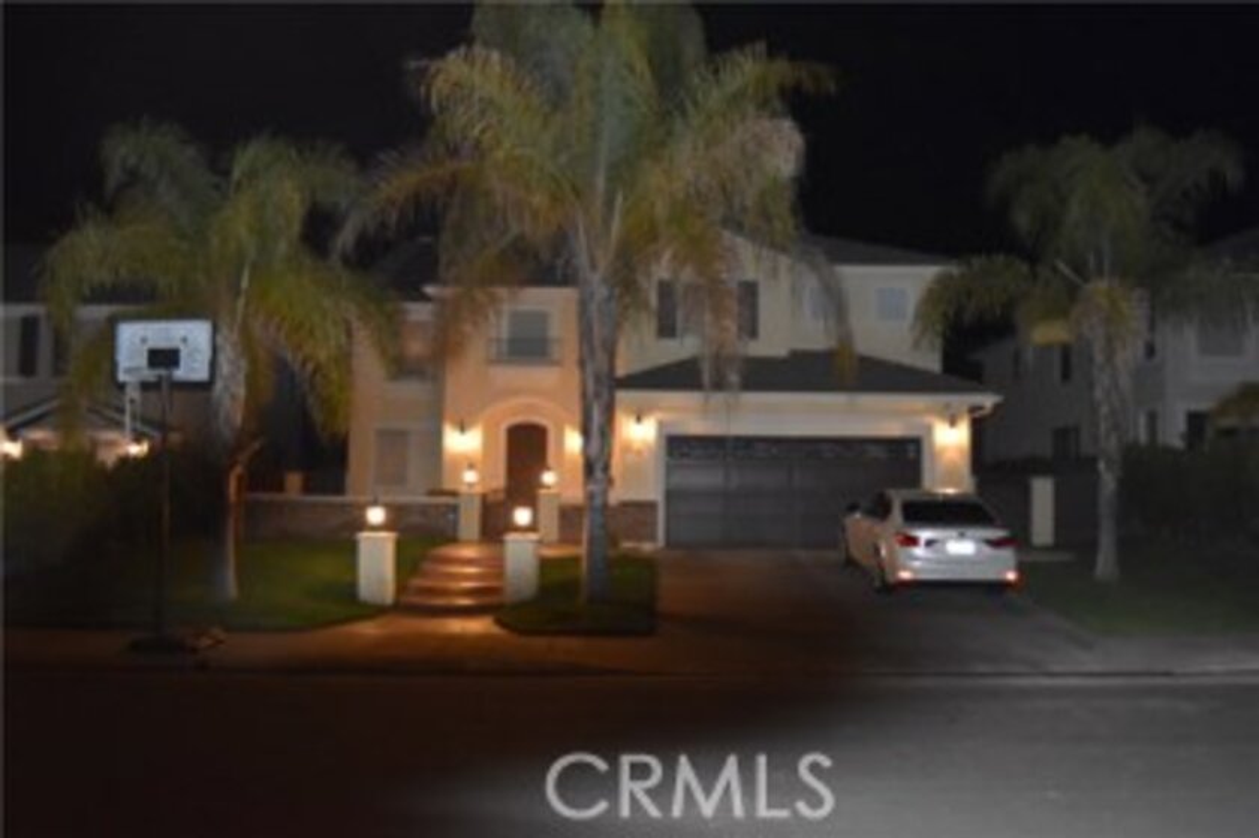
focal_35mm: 33
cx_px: 630
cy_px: 419
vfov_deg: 39.9
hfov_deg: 57.2
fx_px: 1154
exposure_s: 1/60
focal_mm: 22
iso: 2800
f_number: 3.5
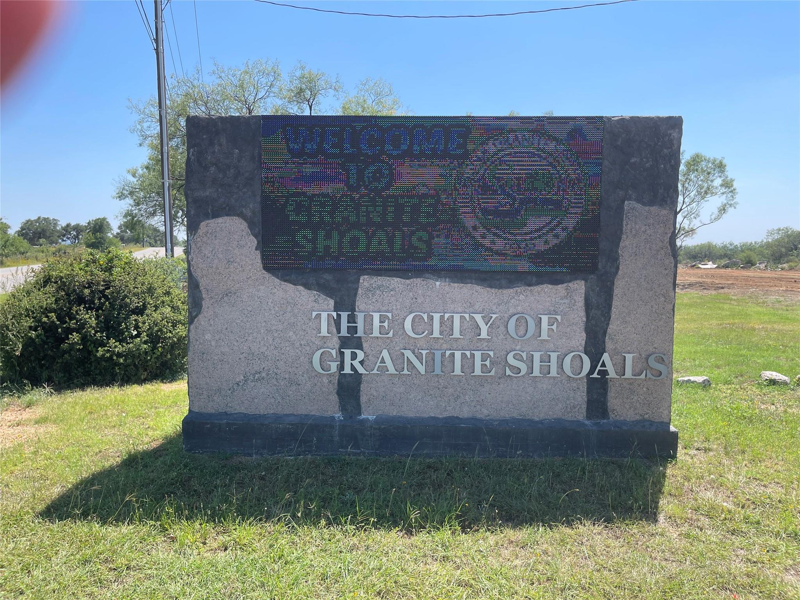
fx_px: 601
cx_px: 400
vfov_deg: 53.1
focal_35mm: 26
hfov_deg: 67.3
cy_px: 300
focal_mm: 5.1
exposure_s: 1/1689
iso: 32
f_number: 1.6
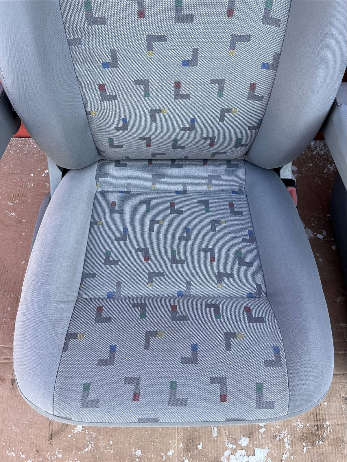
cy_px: 231
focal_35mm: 26
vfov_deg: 67.3
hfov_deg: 53.1
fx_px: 348
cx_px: 174
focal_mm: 5.1
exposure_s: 1/122
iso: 50
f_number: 1.6
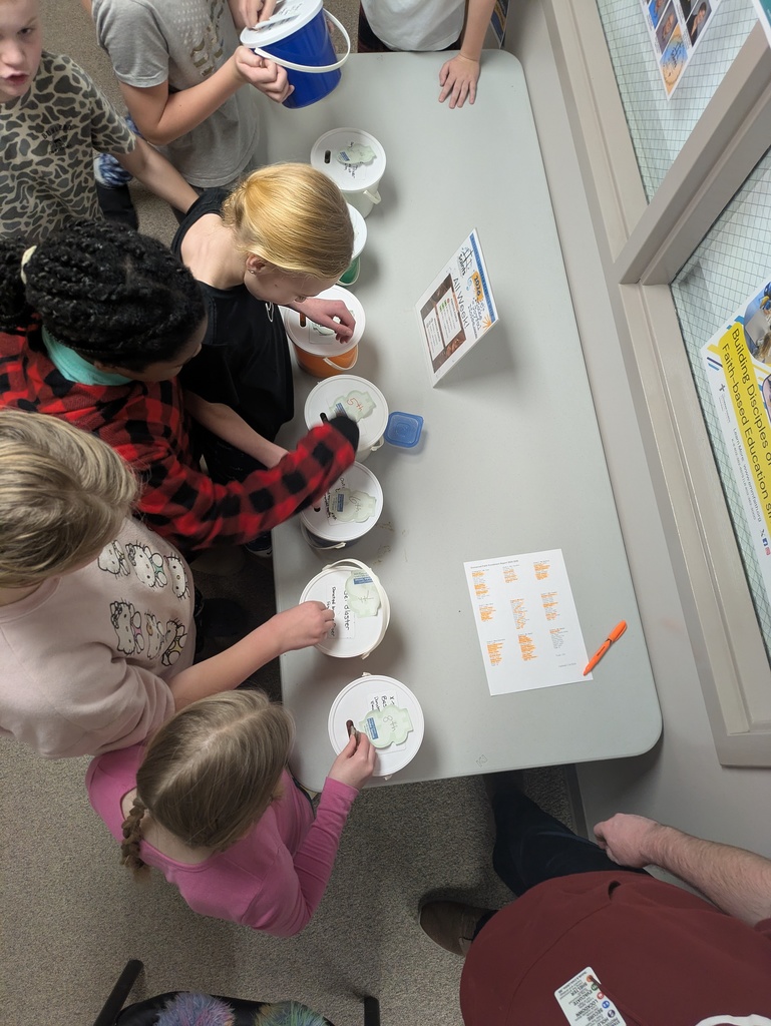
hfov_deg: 54.9
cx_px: 386
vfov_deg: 69.4
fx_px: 742
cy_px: 513
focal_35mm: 25
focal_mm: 5.43
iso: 319
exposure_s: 1/60
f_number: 1.89
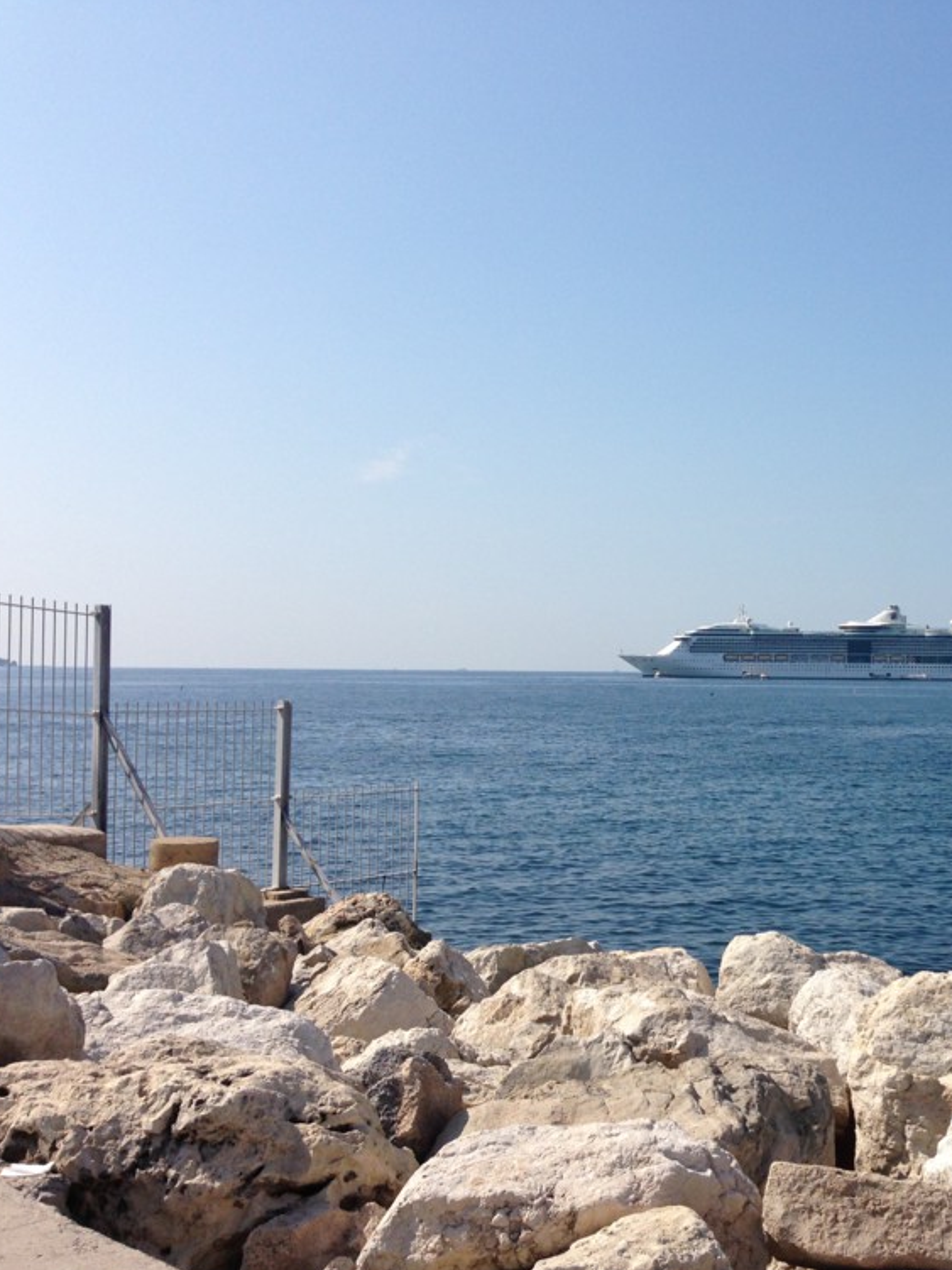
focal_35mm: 45
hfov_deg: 31.0
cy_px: 643
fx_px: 1651
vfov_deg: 42.1
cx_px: 815
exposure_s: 1/2358
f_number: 2.4
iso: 50
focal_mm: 4.13
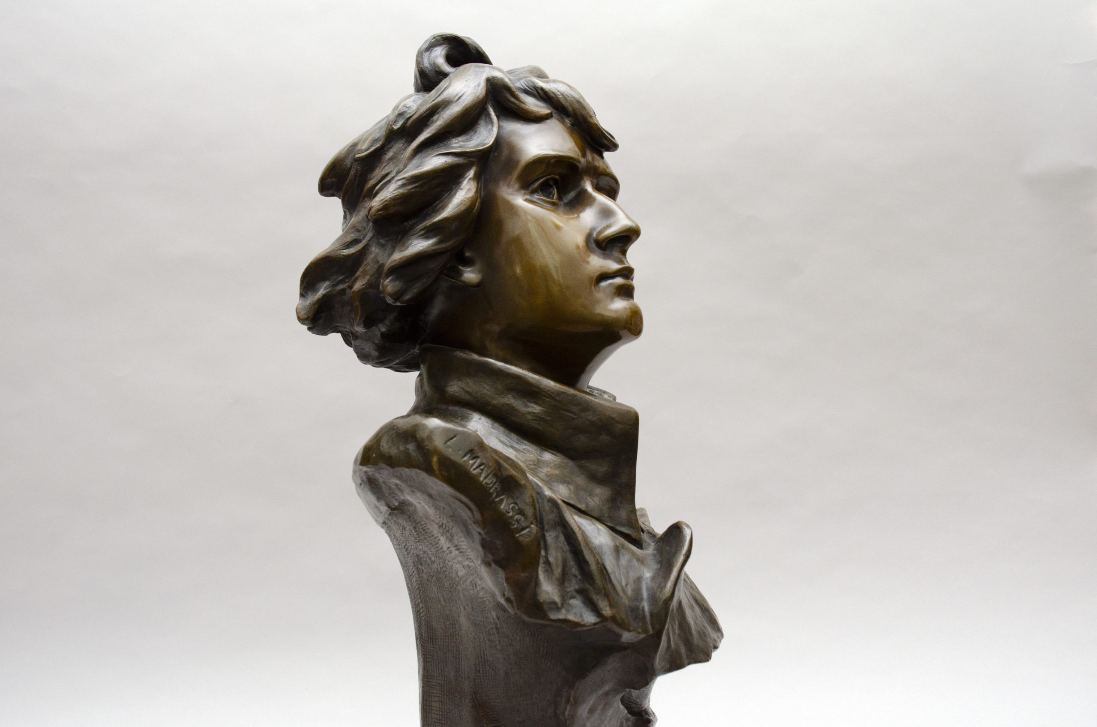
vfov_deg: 36.7
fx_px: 1095
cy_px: 364
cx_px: 548
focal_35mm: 36
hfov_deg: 53.2
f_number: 8
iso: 200
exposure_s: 1/125
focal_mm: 24
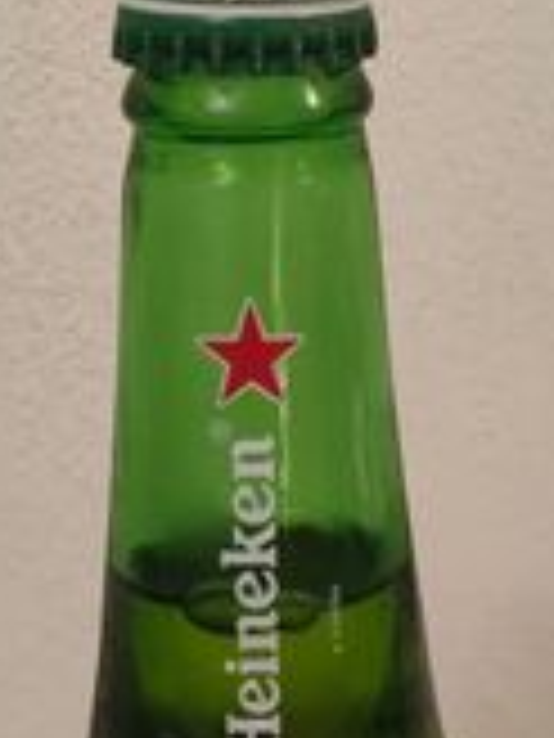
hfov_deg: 21.0
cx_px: 297
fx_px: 1494
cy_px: 860
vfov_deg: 25.3
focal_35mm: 70
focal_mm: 5.54
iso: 250
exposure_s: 1/100
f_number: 1.8
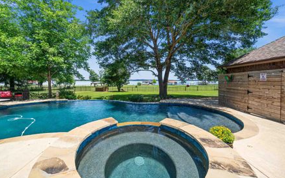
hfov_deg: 105.2
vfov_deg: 78.4
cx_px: 136
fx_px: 109
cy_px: 81
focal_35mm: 14
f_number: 5.6
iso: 100
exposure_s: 1/250
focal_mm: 12
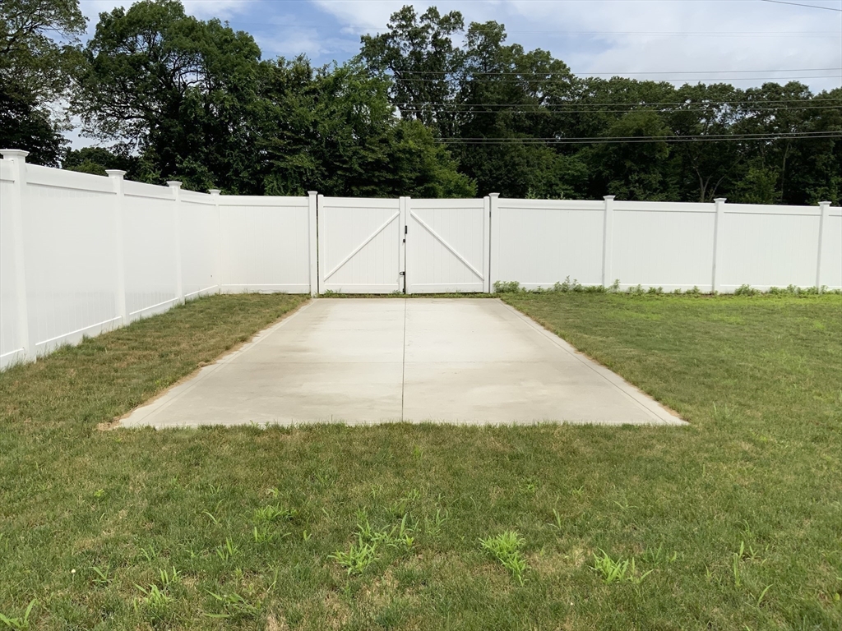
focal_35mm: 29
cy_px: 316
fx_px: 705
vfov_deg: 48.2
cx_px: 421
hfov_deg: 61.7
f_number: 1.8
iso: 16
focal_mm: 3
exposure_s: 1/2801
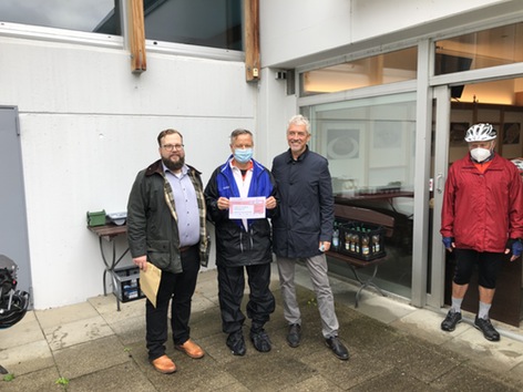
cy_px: 196
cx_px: 262
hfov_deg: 63.4
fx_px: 423
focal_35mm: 28
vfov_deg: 49.7
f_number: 1.8
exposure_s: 1/234
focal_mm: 4
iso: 20
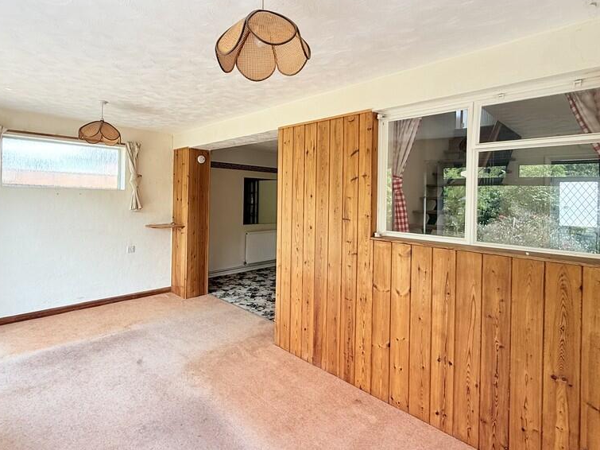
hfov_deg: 84.4
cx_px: 270
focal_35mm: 19
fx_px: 329
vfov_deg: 68.4
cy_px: 197
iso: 64
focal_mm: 2.22
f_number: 2.2
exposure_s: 1/148
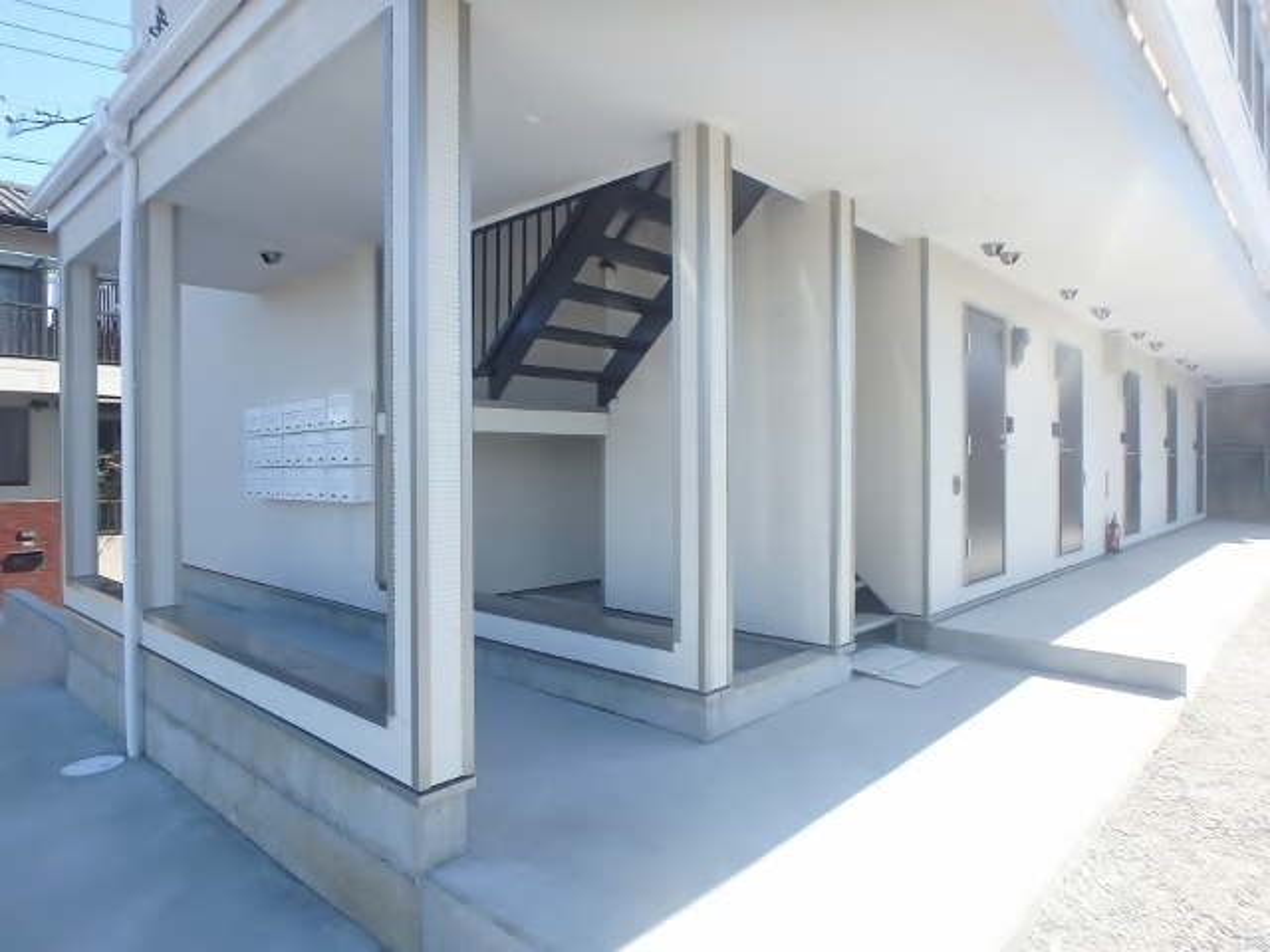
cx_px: 635
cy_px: 476
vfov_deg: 63.4
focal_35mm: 21
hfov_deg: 79.0
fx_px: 770
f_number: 3.5
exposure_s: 1/400
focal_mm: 3.7
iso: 125
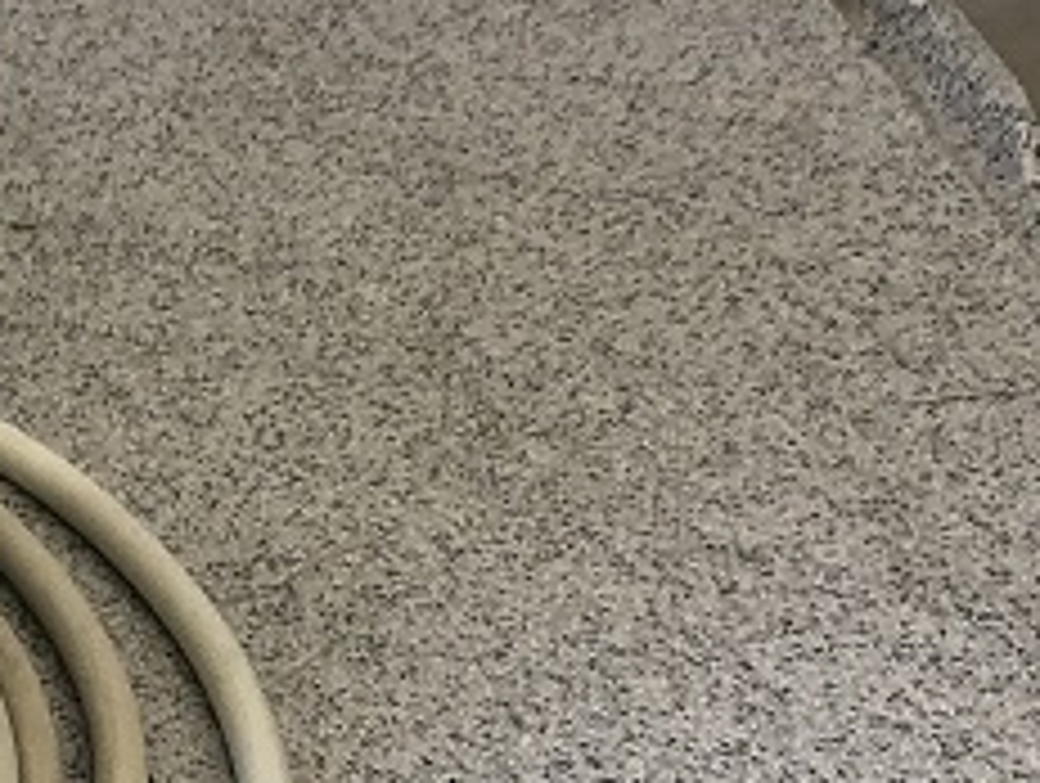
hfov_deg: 14.1
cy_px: 464
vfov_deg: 12.2
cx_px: -887
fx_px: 3671
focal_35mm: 122
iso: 32
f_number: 1.8
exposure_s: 1/120
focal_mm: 3.99
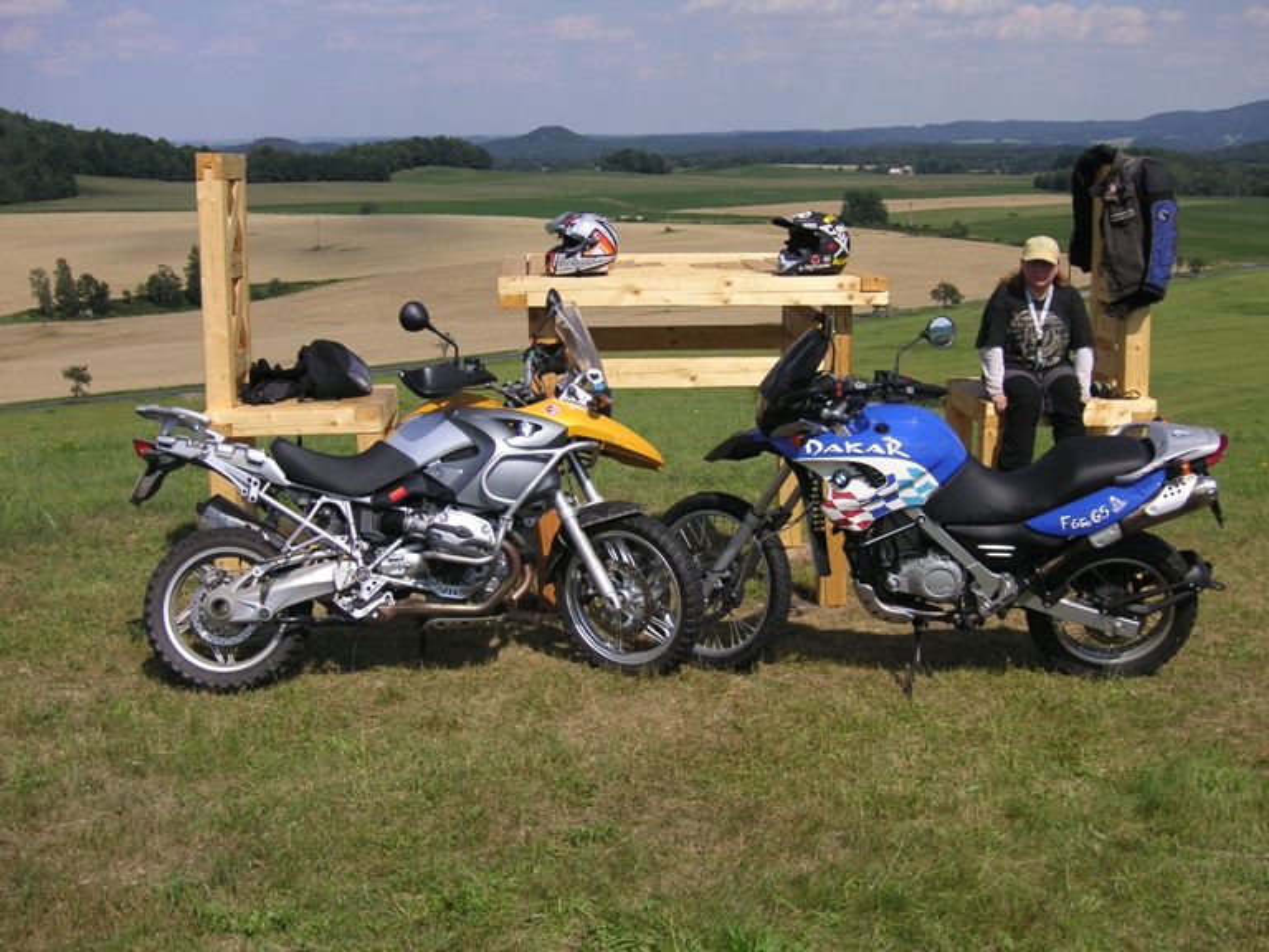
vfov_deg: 32.9
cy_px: 476
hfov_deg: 42.9
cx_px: 634
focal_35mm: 44
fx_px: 1613
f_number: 8
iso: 50
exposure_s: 1/180
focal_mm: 7.3
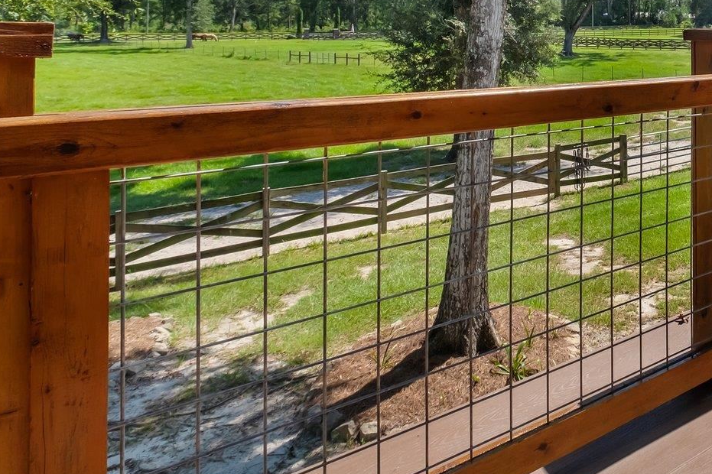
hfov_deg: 45.7
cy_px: 36
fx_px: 652
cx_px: 749
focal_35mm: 33
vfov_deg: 37.1
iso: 400
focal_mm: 10
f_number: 8
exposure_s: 1/1250
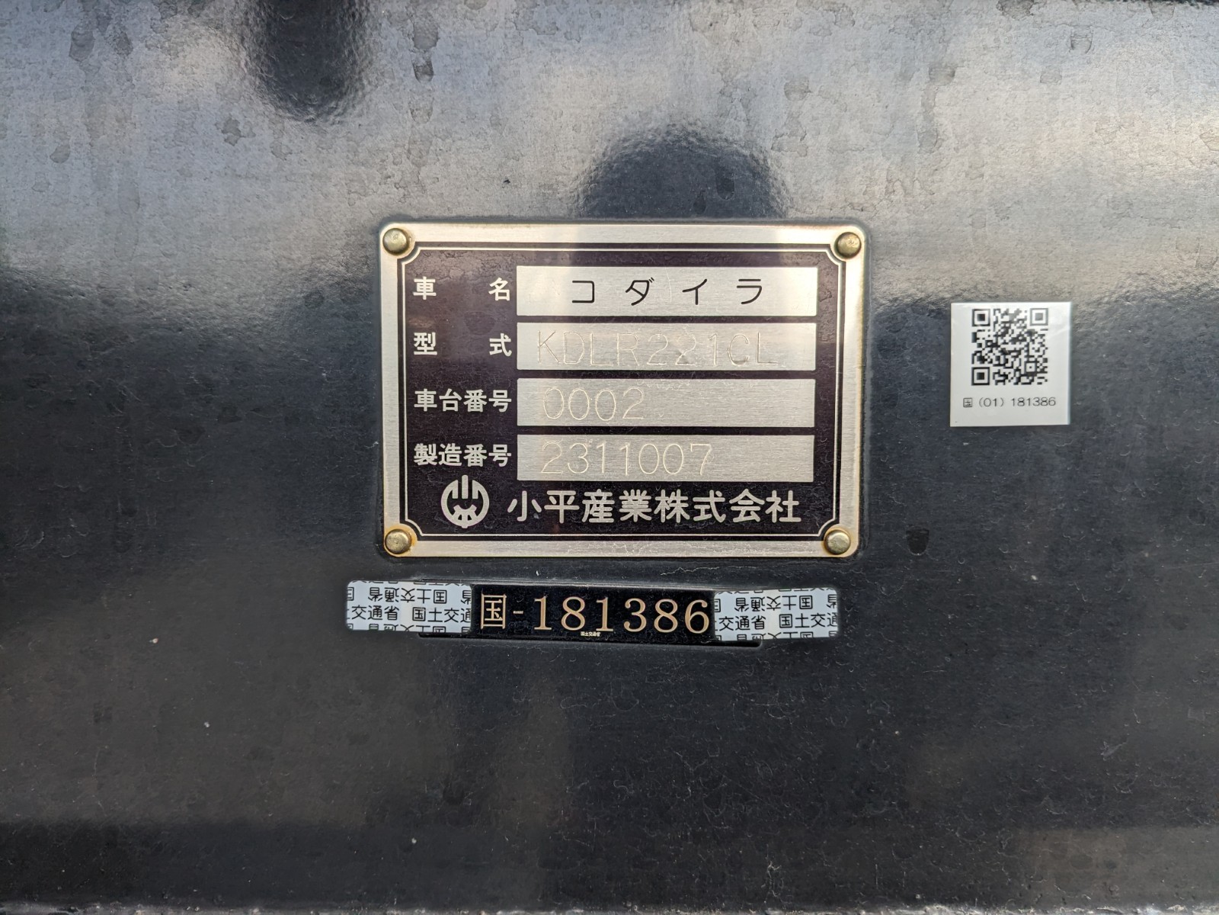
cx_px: 610
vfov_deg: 51.4
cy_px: 458
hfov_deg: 65.3
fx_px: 951
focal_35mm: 27
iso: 54
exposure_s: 1/1017
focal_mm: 4.38
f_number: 1.73
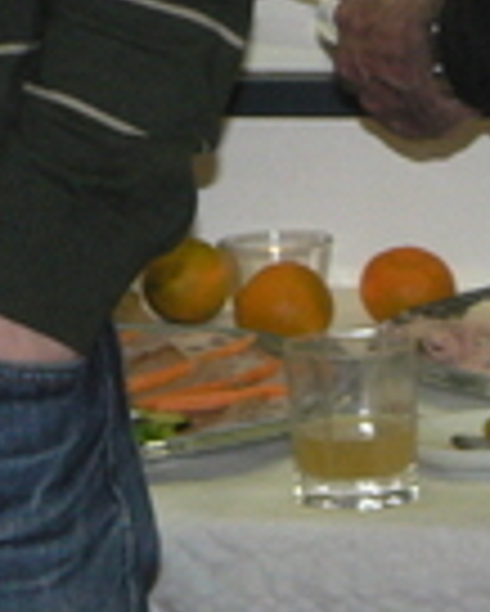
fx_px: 7551
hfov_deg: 3.7
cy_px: 711
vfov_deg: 4.6
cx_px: 1131
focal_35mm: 417
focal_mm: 18.2
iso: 300
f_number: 3.2
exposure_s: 1/60
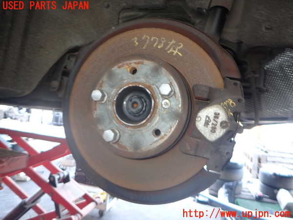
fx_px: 212
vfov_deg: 54.9
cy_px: 110
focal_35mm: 25
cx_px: 146
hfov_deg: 69.4
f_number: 2
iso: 200
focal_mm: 4.5
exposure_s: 1/30
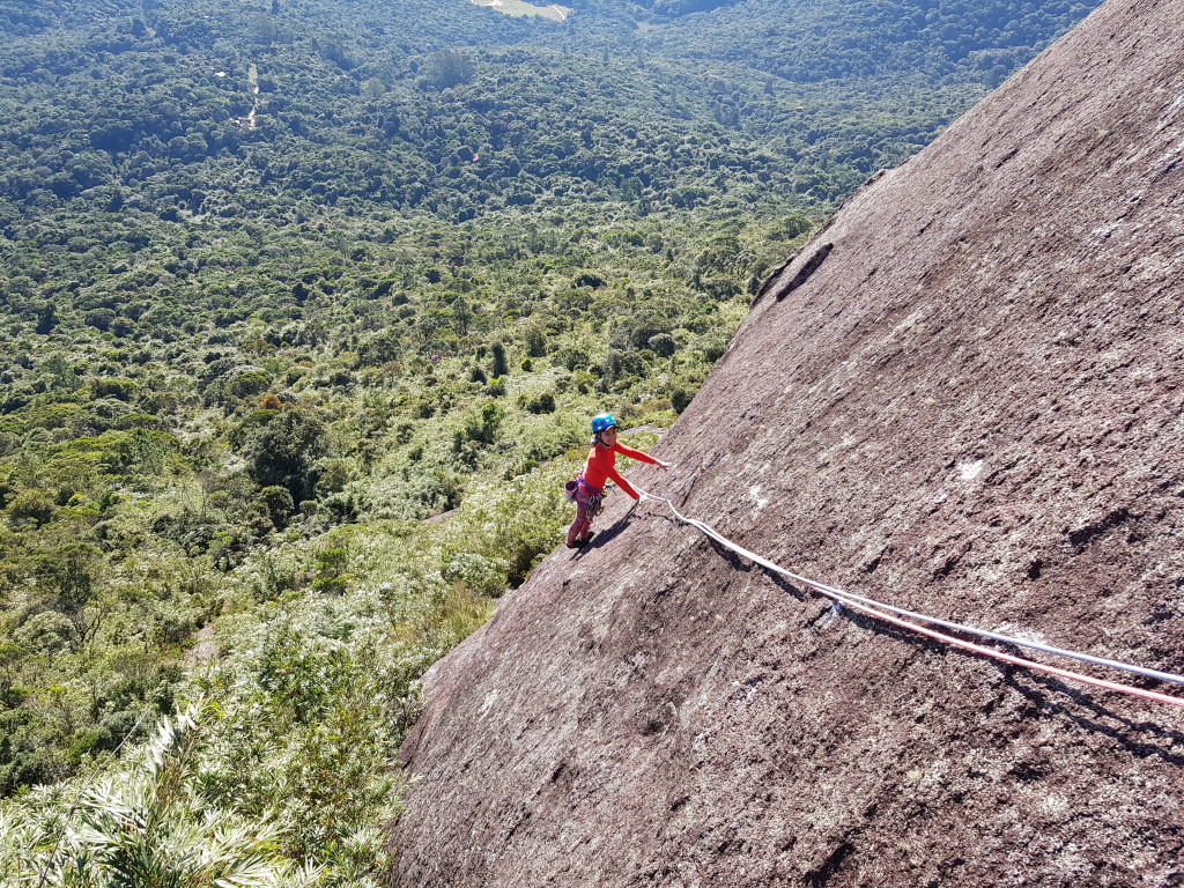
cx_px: 592
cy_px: 444
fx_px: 889
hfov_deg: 67.3
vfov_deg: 53.1
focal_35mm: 26
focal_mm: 4.2
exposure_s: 1/634
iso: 40
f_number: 1.7
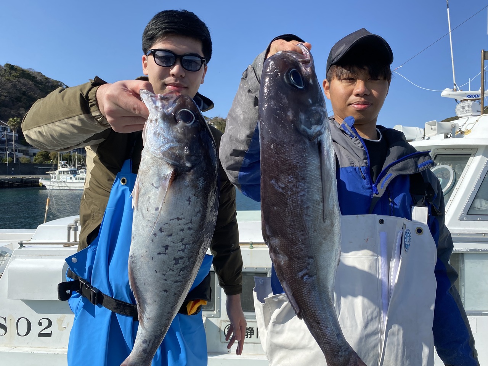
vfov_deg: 53.1
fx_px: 367
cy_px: 183
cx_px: 244
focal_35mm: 26
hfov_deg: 67.3
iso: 32
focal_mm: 4.25
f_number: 1.8
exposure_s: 1/2268
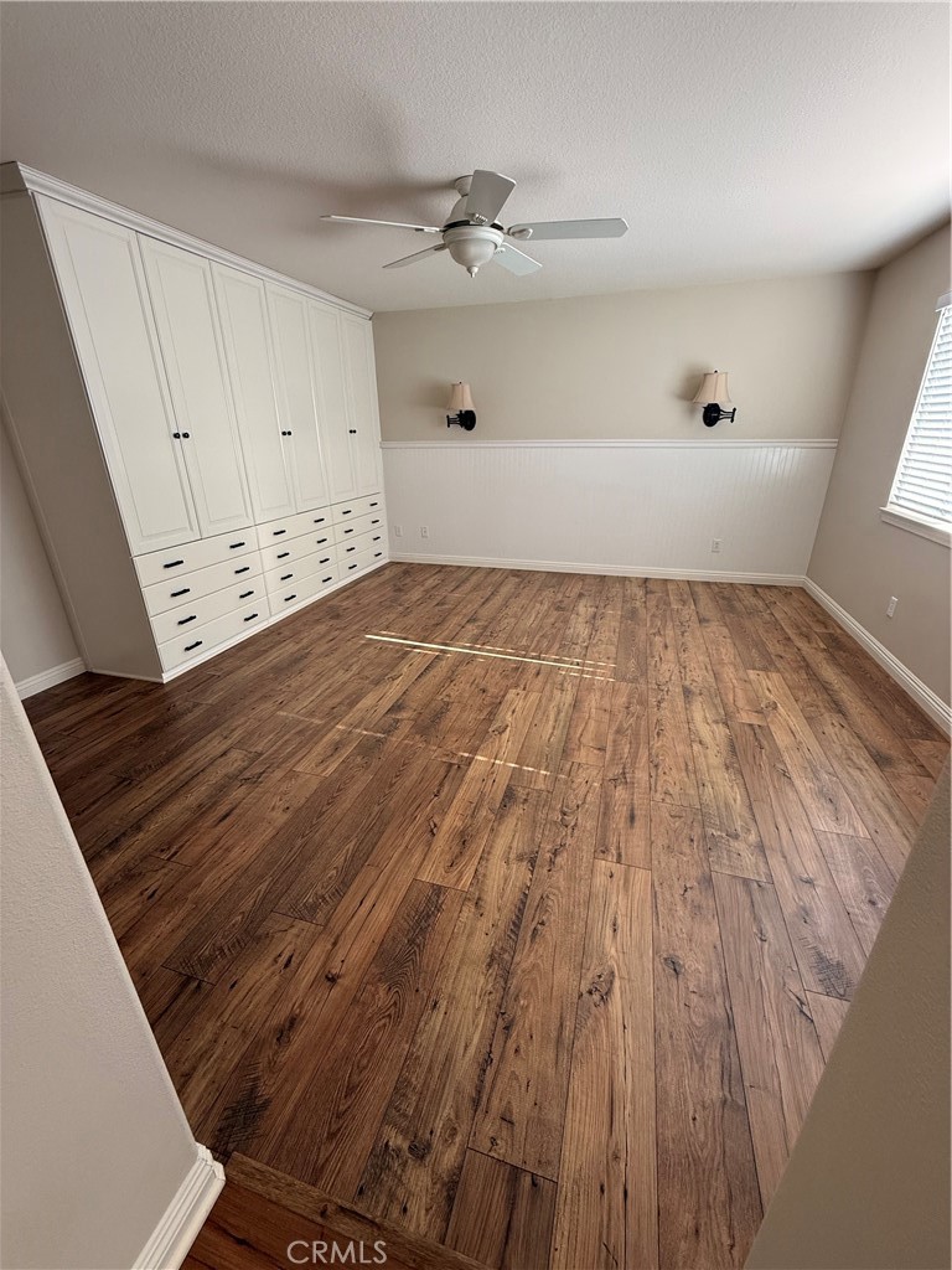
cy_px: 635
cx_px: 476
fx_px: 513
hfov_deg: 85.7
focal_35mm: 14
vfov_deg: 102.1
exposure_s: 1/120
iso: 125
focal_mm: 2.22
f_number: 2.2
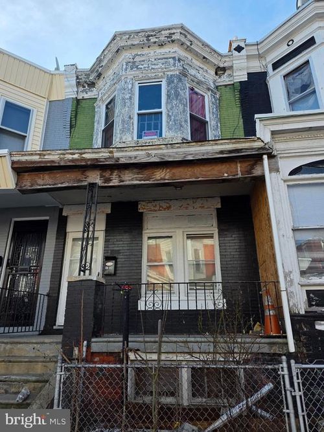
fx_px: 287
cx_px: 162
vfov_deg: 73.9
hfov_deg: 58.9
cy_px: 216
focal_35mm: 23
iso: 80
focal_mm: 6.3
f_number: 1.7
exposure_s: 1/2333
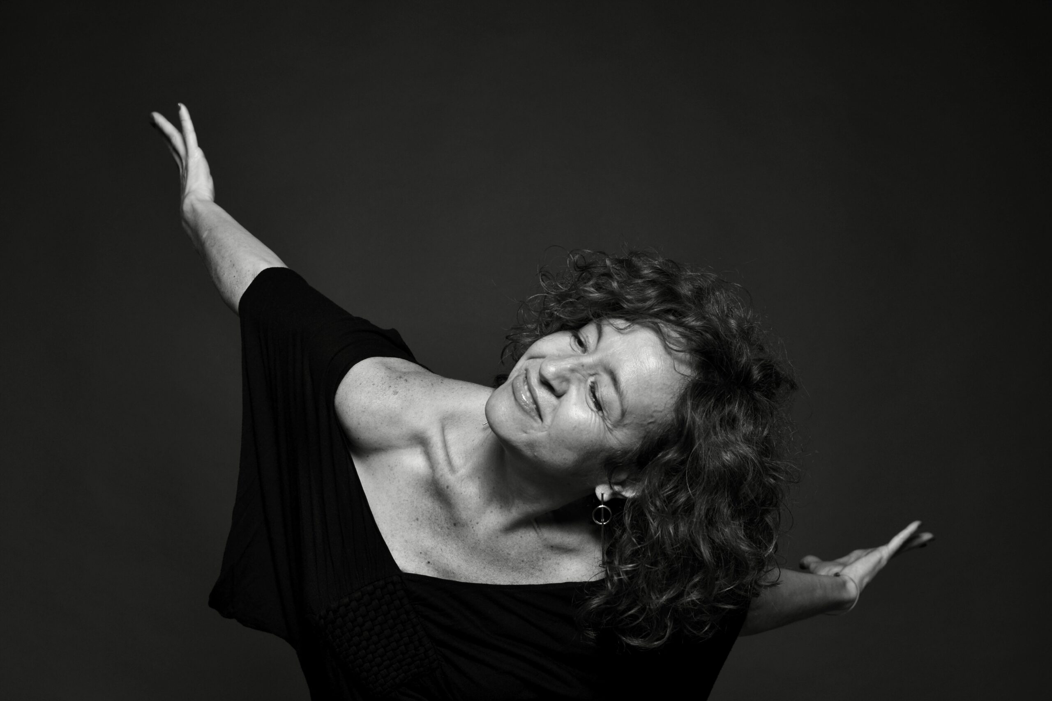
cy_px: 350
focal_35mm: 66
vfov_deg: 20.6
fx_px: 1929
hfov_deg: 30.5
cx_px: 526
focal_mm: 44
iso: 100
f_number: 5.6
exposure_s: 1/125
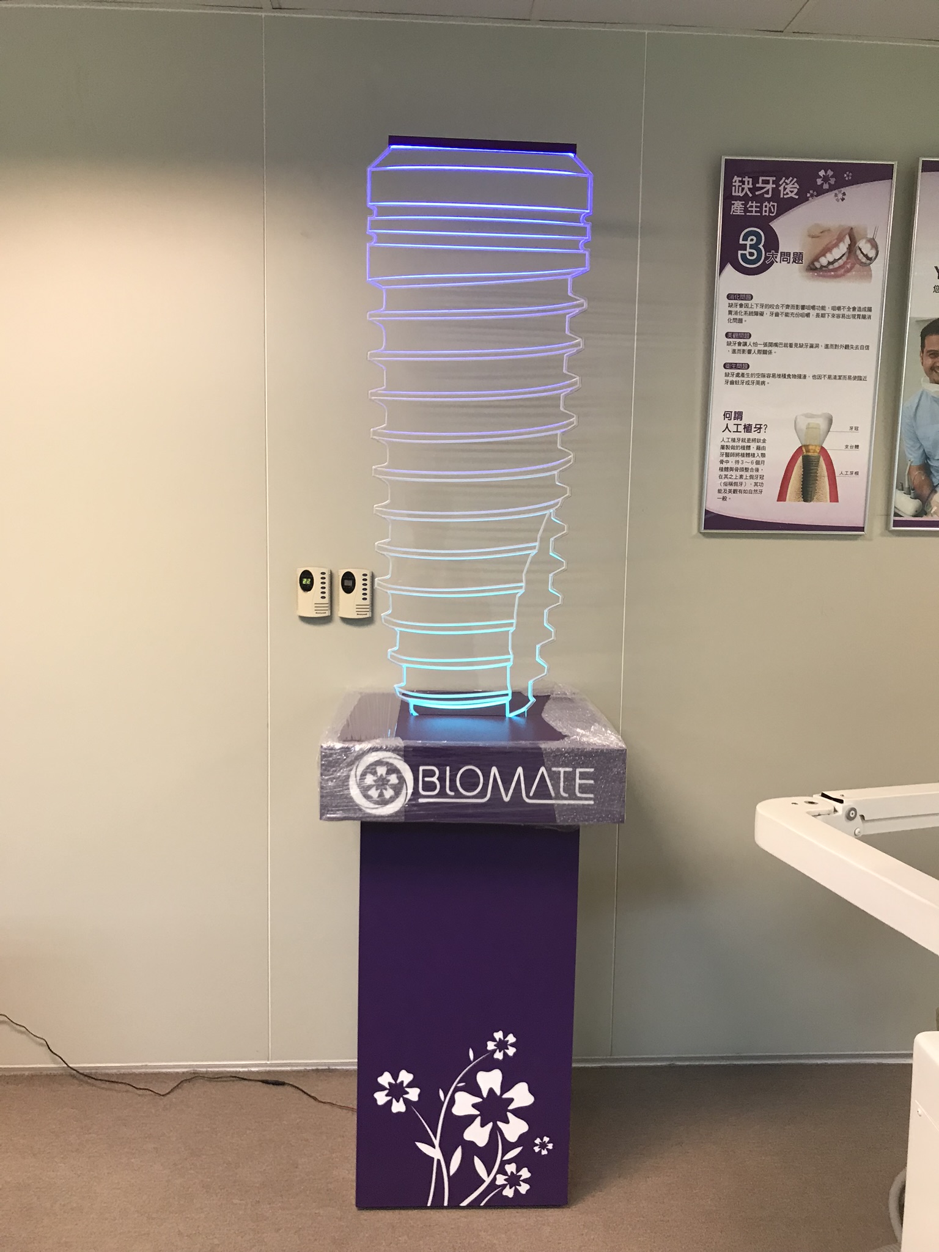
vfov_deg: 63.4
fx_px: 1013
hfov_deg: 49.7
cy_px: 626
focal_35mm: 28
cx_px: 470
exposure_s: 1/30
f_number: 1.8
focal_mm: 3.99
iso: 32
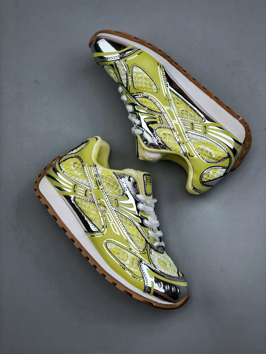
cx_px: 133
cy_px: 177
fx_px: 584
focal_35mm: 57
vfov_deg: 33.8
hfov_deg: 25.7
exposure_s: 1/100
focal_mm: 6.6
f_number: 2.8
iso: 25
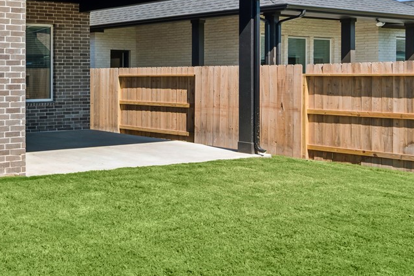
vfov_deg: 29.5
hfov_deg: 33.6
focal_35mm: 45
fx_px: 518
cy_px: 72
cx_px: -105
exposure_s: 1/125
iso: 100
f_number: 9
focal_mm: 16
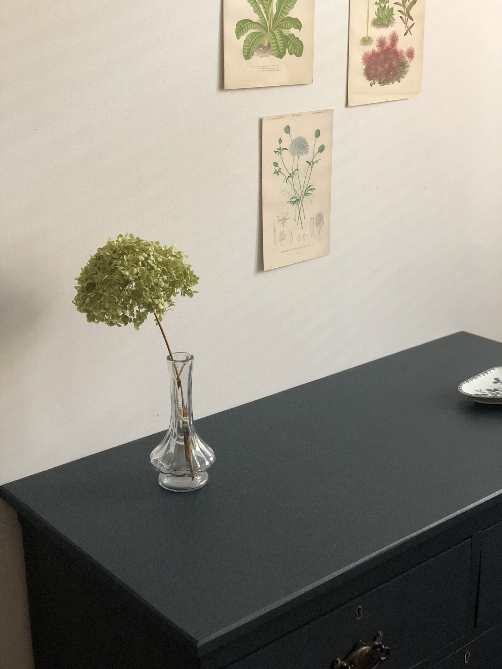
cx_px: 251
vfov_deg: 36.8
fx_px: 1005
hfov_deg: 28.0
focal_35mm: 52
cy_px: 334
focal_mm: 6
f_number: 2.4
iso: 160
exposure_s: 1/24
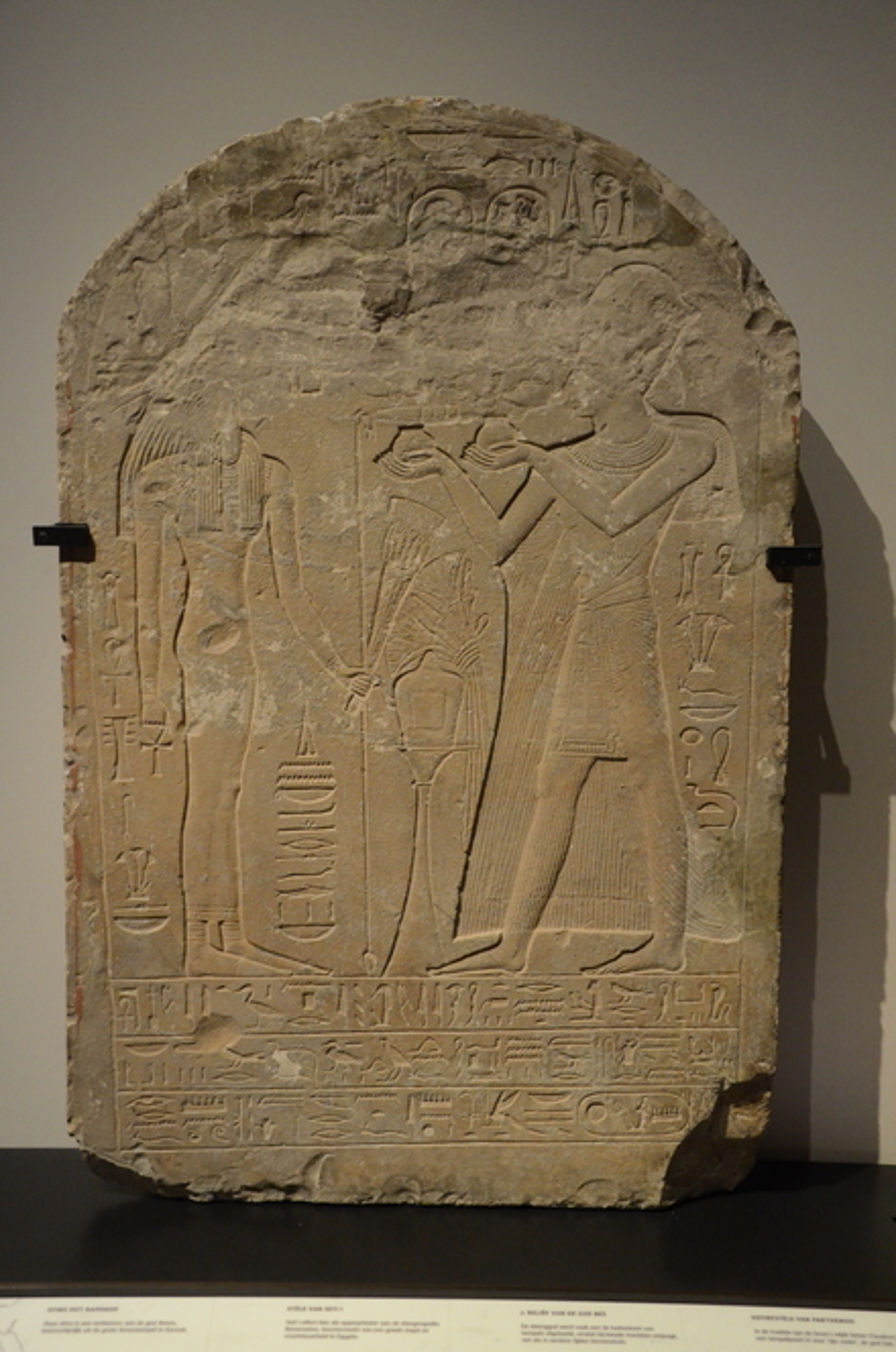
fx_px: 1462
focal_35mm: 39
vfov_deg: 49.6
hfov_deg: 34.1
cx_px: 448
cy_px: 676
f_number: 4
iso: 2500
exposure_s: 1/80
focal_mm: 26
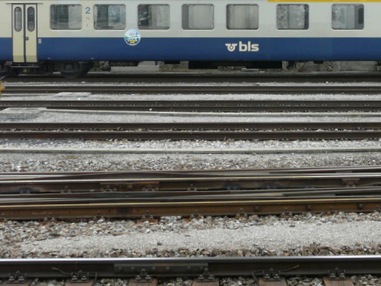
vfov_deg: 20.6
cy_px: 23
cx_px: 258
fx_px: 771
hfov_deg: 27.6
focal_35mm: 70
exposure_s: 1/160
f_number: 4
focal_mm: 5.9
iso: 160
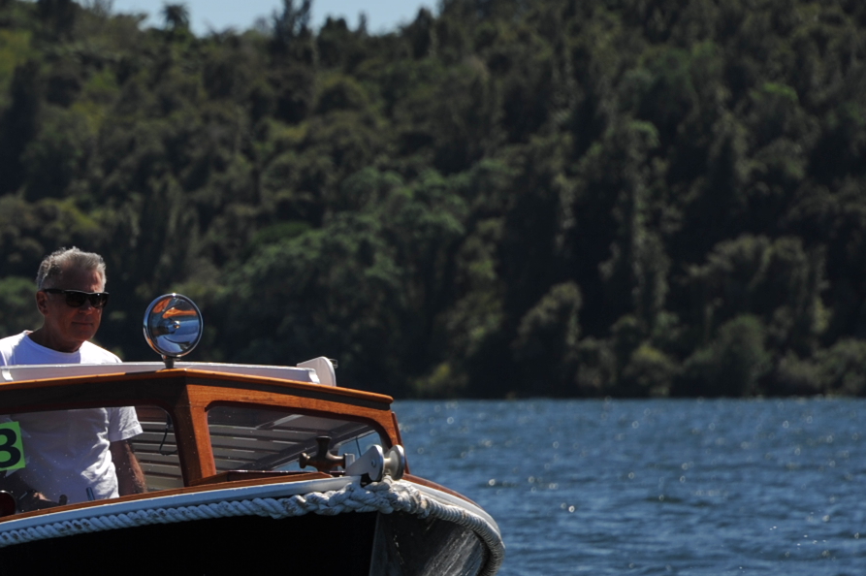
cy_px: 531
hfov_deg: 3.5
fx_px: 14326
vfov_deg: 2.3
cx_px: -76
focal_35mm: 596
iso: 200
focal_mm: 250
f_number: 10
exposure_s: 1/500
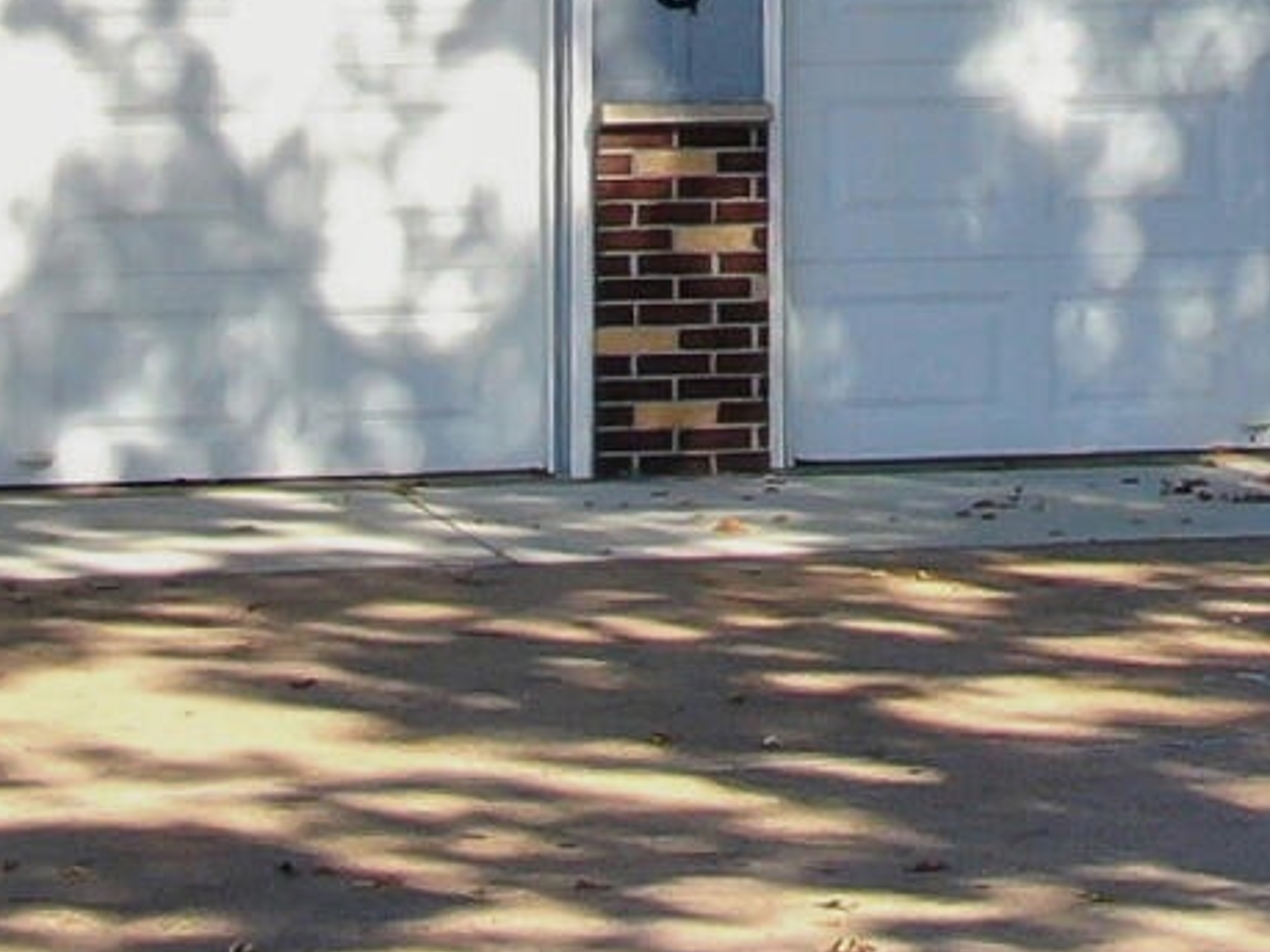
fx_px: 5759
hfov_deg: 12.4
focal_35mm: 157
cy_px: -1290
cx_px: 1414
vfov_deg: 8.6
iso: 110
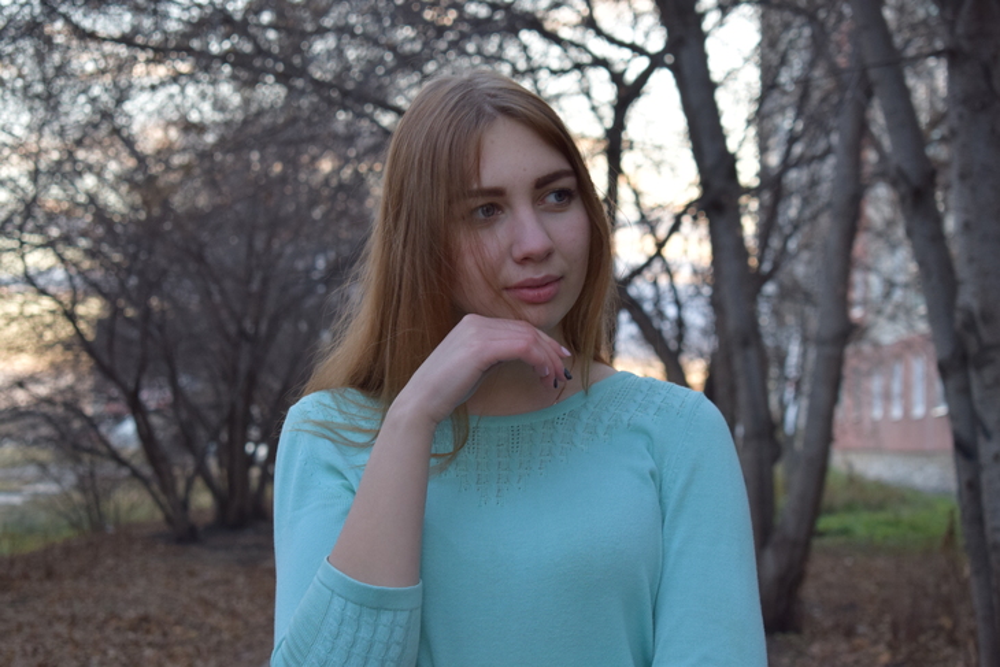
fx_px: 2292
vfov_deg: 16.6
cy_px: 334
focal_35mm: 82
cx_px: 500
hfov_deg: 24.6
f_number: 5.6
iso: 640
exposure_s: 1/60
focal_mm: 55
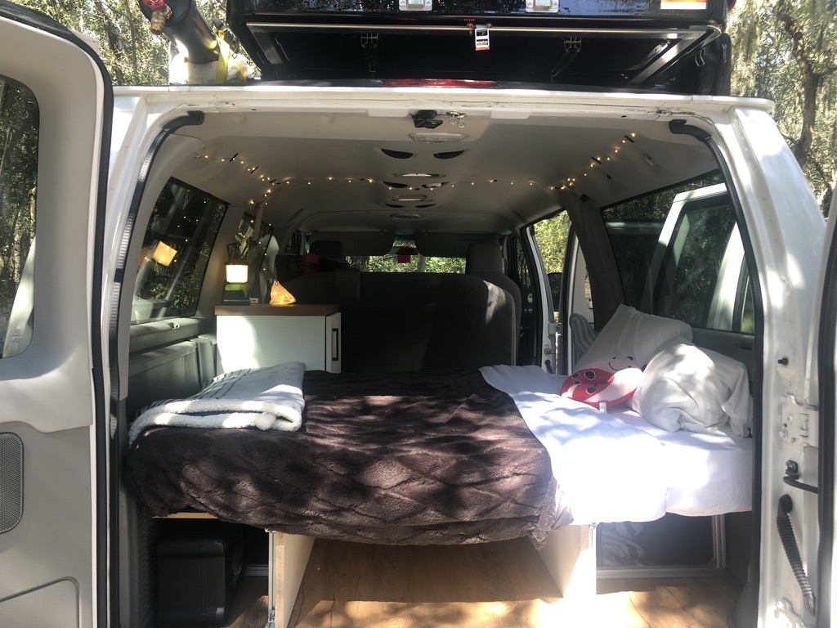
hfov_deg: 63.4
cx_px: 418
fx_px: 677
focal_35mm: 28
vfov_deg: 49.7
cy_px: 314
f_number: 1.8
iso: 20
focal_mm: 4
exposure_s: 1/82
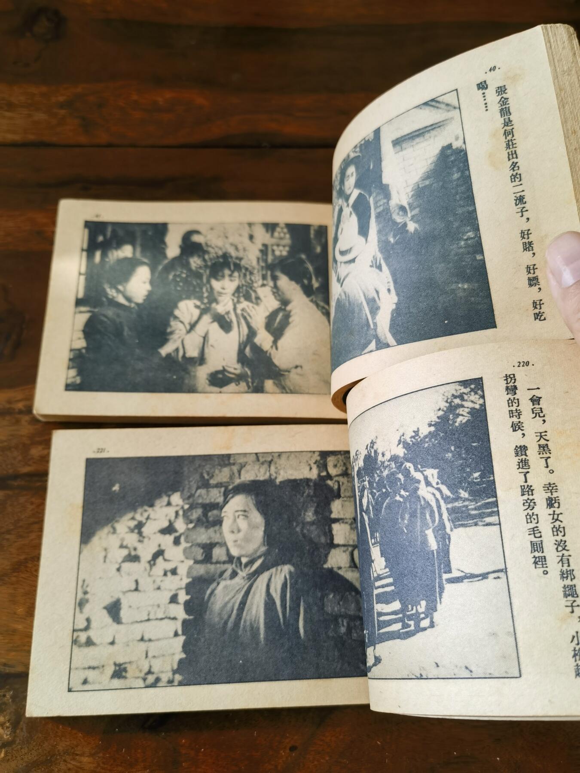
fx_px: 670
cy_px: 386
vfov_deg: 60.0
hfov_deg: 46.8
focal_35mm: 30
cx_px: 290
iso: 50
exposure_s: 1/120
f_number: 1.9
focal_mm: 6.67
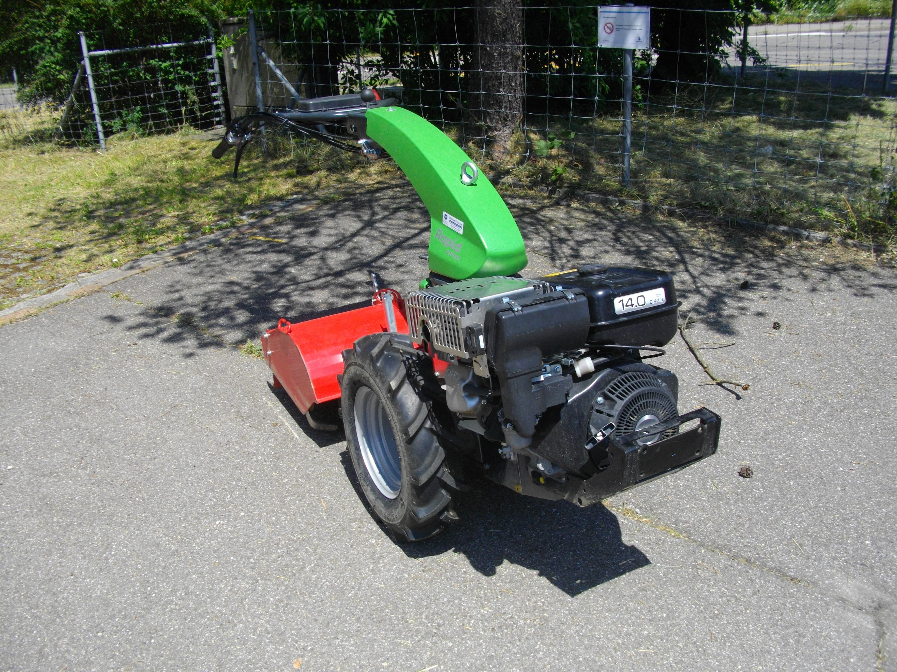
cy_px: 336
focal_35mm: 31
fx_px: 803
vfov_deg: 45.4
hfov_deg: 58.4
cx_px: 448
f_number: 8.8
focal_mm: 5.7
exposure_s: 1/125
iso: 100
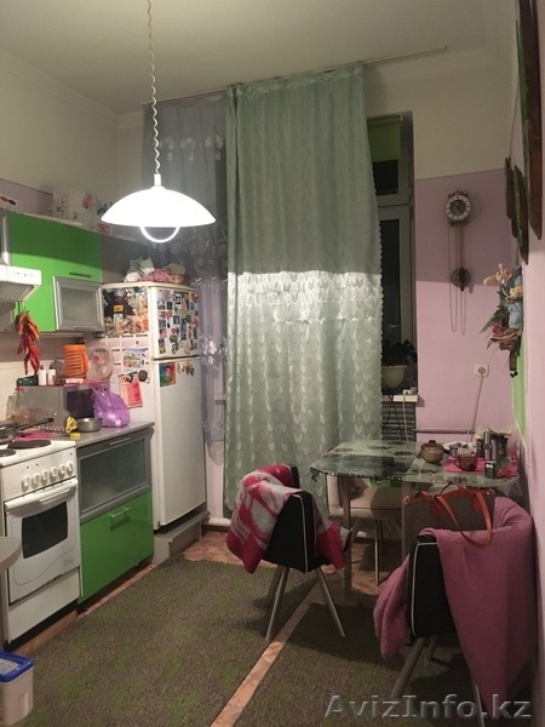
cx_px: 272
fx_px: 609
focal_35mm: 29
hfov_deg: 48.2
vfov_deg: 61.7
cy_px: 364
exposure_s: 1/17
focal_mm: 4.15
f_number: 2.2
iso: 250
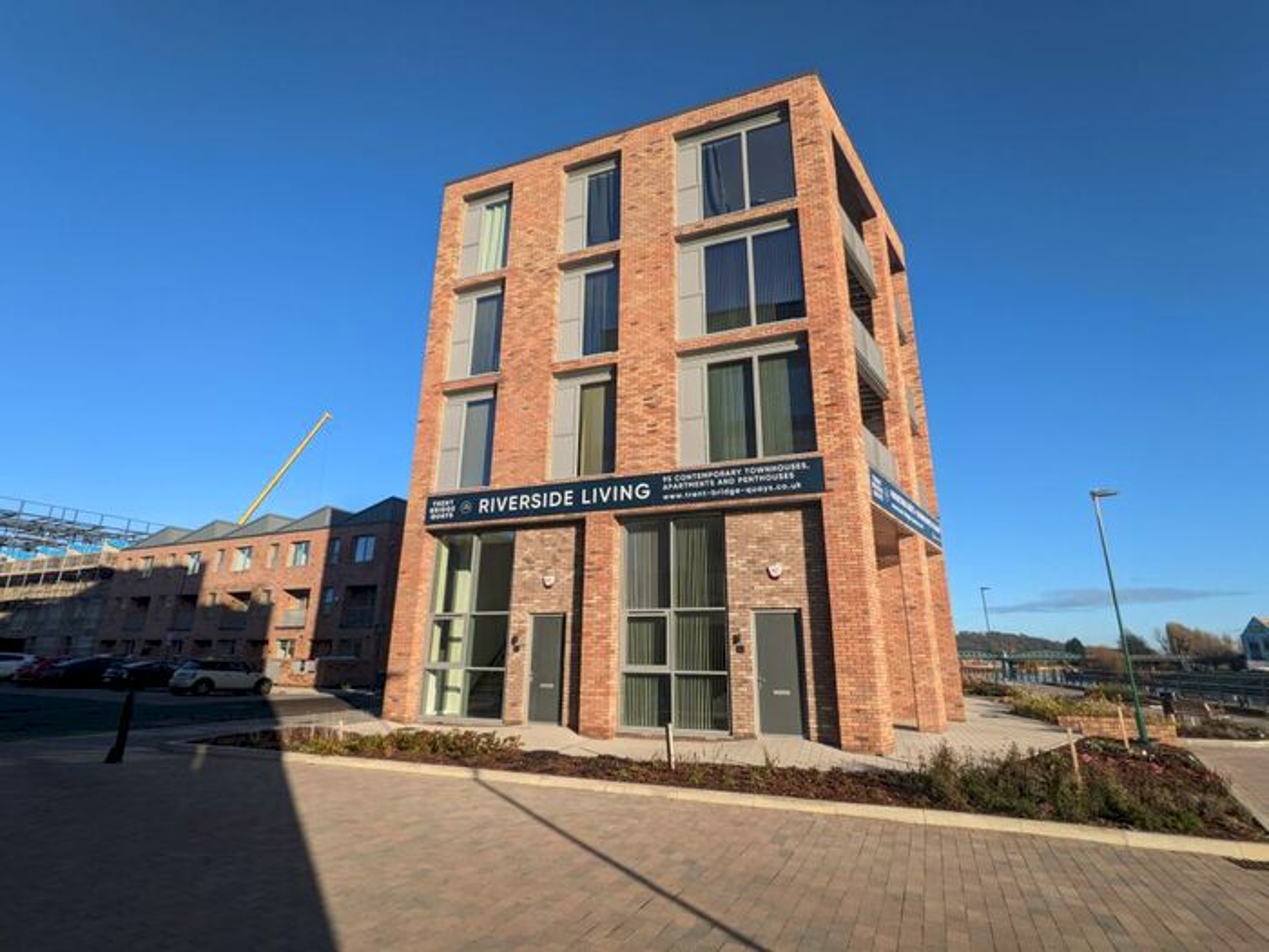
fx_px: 587
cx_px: 634
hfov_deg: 94.5
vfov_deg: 78.1
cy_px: 476
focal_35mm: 16
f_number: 2.2
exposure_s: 1/802
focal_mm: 2.22
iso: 36
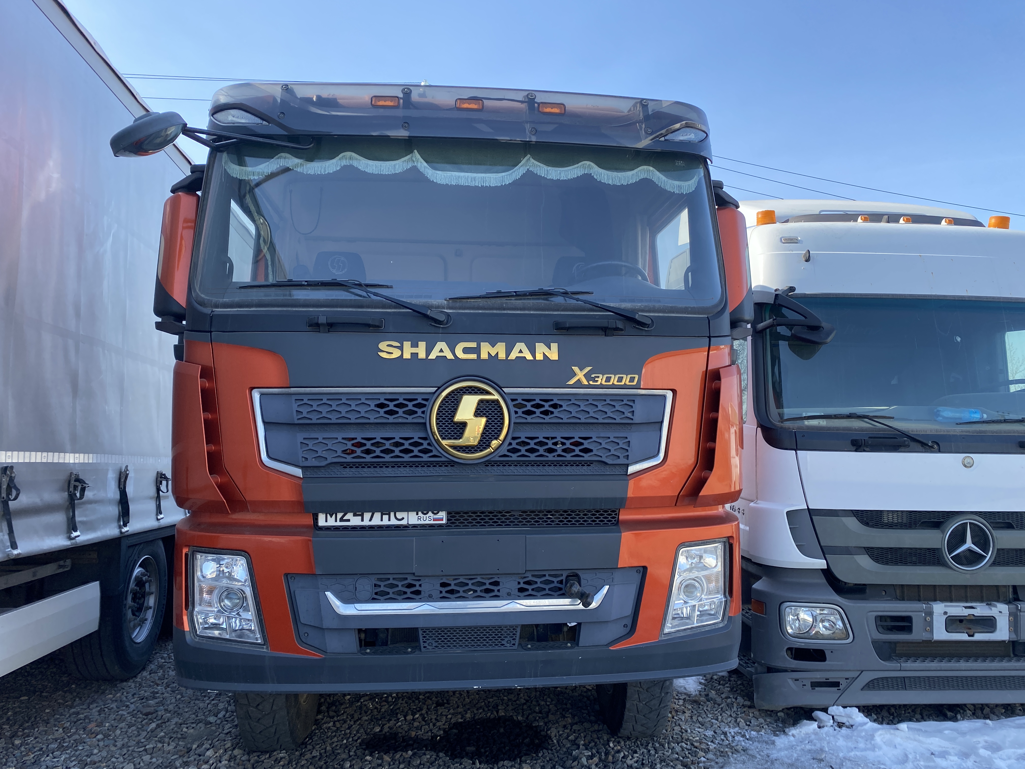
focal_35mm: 26
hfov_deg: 67.3
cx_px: 512
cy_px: 384
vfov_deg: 53.1
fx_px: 770
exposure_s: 1/793
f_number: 1.8
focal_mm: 4.25
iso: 32
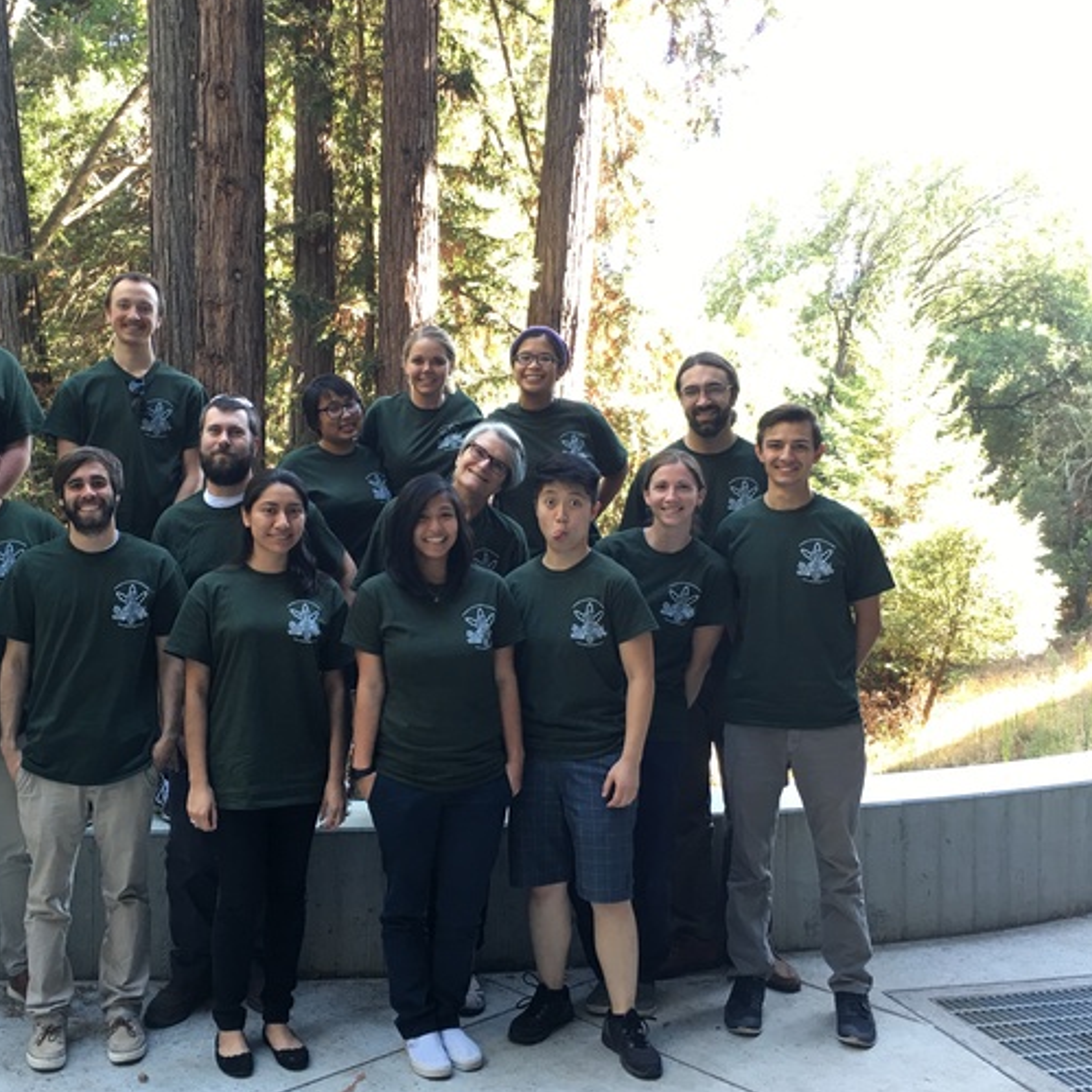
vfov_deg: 44.9
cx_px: 418
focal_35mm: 37
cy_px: 532
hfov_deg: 44.6
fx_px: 1321
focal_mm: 4.15
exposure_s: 1/15
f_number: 2.2
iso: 25
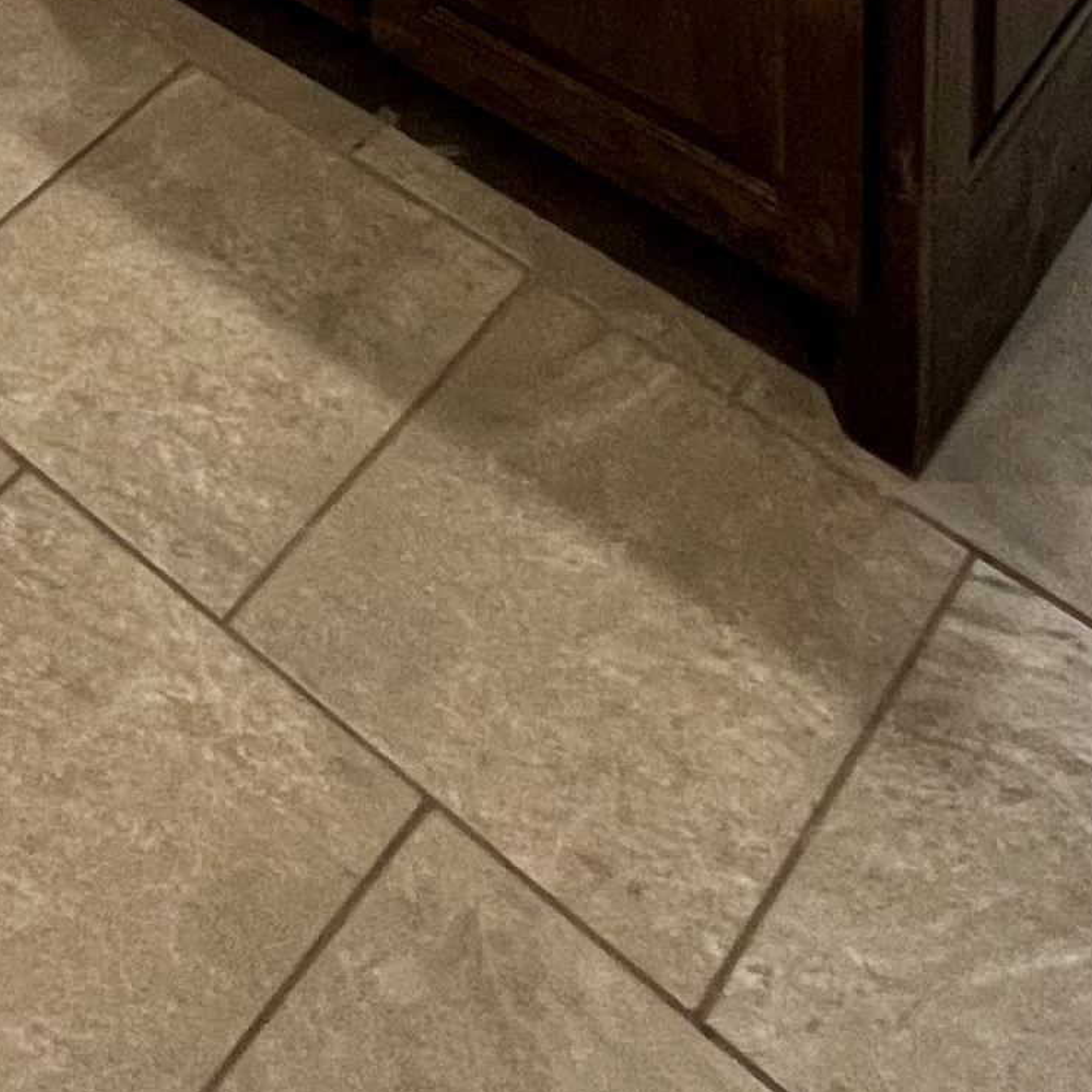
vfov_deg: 16.3
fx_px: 2213
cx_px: 284
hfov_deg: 27.4
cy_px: -1367
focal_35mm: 62
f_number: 1.8
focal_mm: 1.57
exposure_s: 1/60
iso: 160
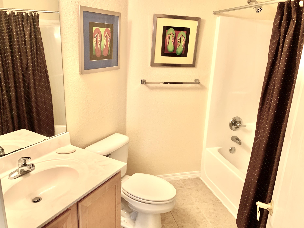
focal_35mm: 26
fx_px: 228
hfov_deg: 67.3
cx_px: 152
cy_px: 114
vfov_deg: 53.1
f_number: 1.8
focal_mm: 4.25
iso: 160
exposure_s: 1/60
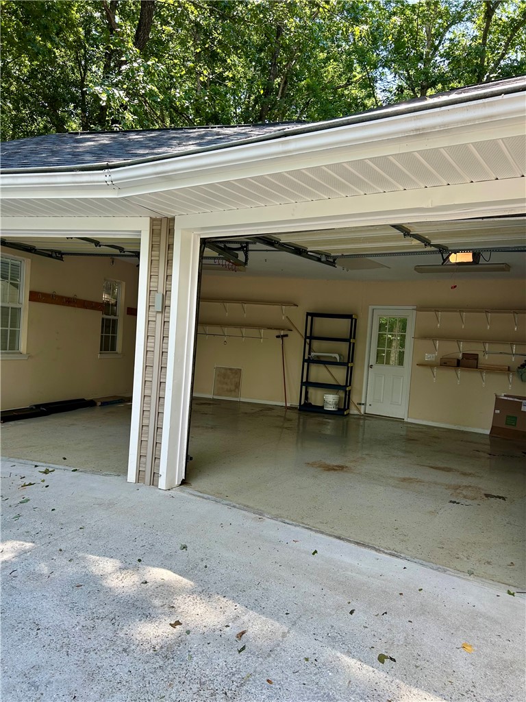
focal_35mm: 26
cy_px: 351
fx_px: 527
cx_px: 263
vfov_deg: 67.3
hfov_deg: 53.1
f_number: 1.5
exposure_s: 1/366
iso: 50
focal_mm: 5.7
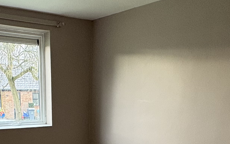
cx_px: 76
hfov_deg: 40.5
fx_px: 307
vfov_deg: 23.5
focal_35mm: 49
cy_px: 184
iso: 250
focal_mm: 2.22
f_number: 2.2
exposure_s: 1/60
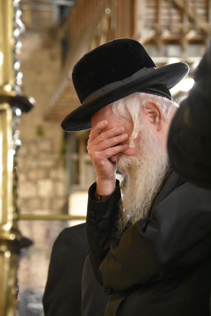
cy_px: 158
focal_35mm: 158
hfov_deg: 8.7
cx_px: 106
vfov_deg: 13.0
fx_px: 1385
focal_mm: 105
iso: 6400
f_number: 5.3
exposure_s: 1/60
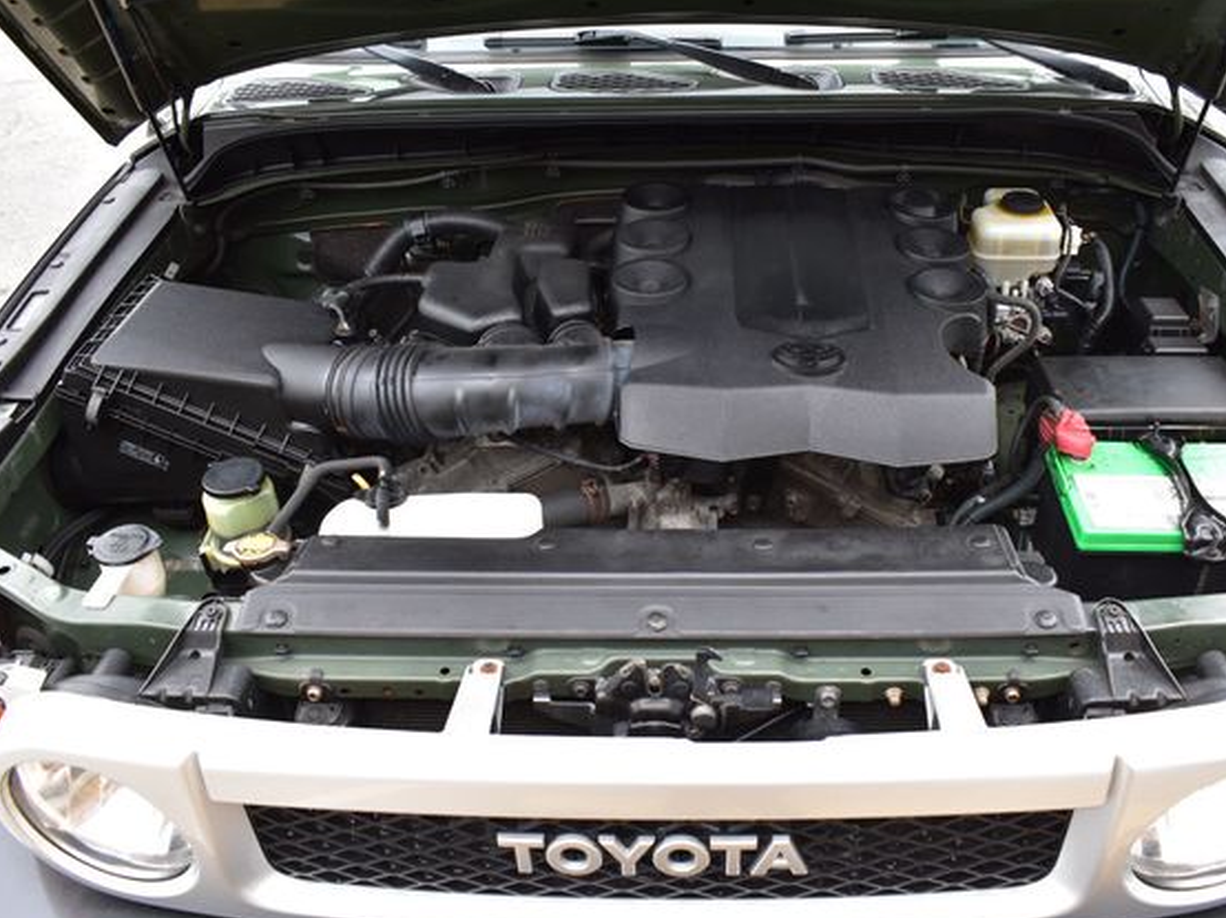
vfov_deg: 46.8
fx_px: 1062
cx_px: 666
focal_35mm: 30
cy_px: 465
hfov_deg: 59.9
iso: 400
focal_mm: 18
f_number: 8
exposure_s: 1/80
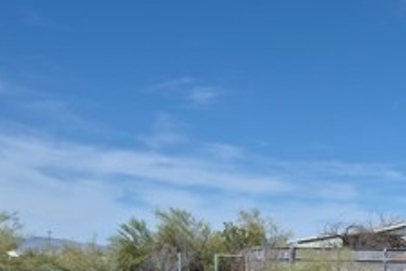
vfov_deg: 18.2
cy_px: 381
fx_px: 767
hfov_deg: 28.9
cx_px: 334
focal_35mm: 68
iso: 64
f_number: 1.8
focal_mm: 5.4
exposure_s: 1/7696
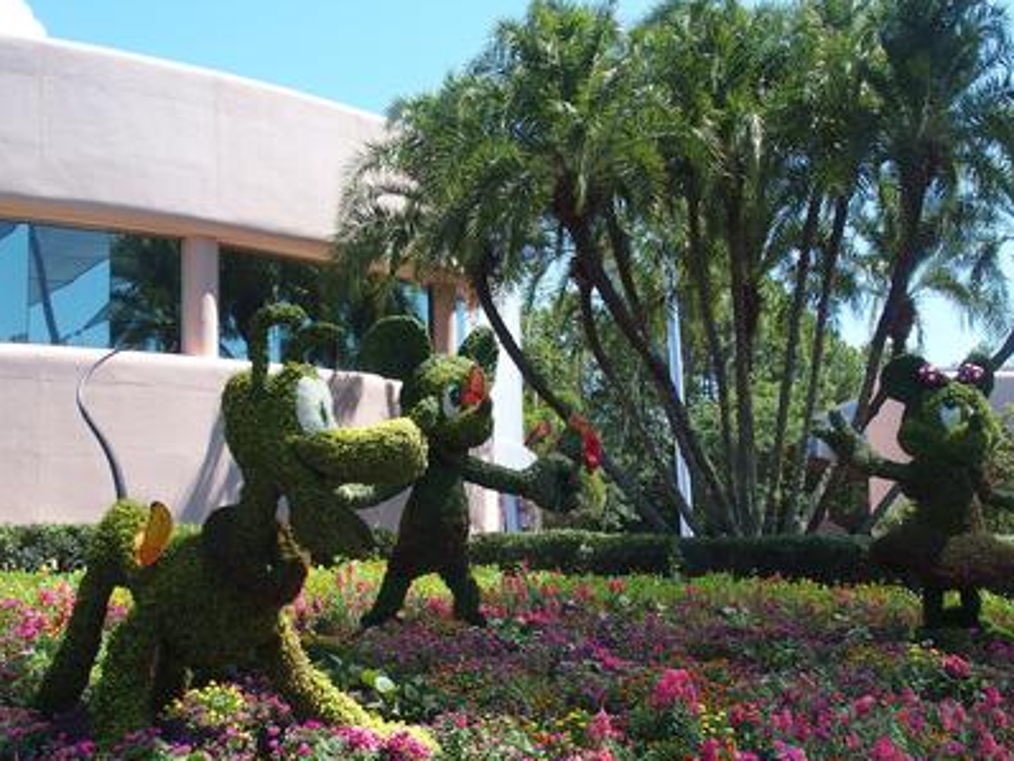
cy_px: 384
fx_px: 1260
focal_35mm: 43
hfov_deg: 43.7
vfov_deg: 33.6
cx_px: 443
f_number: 3.5
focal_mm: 8.1
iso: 100
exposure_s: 1/500
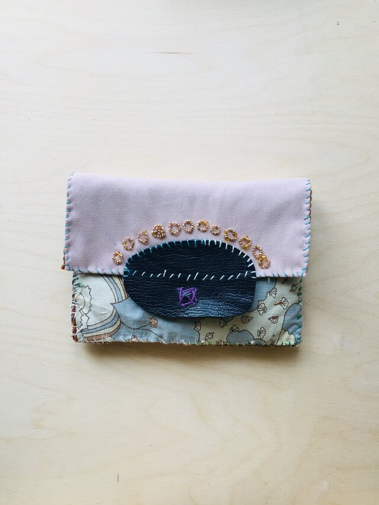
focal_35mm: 29
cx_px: 190
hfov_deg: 48.2
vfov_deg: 61.7
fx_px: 423
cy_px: 252
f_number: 2.2
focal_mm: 4.15
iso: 32
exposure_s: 1/100
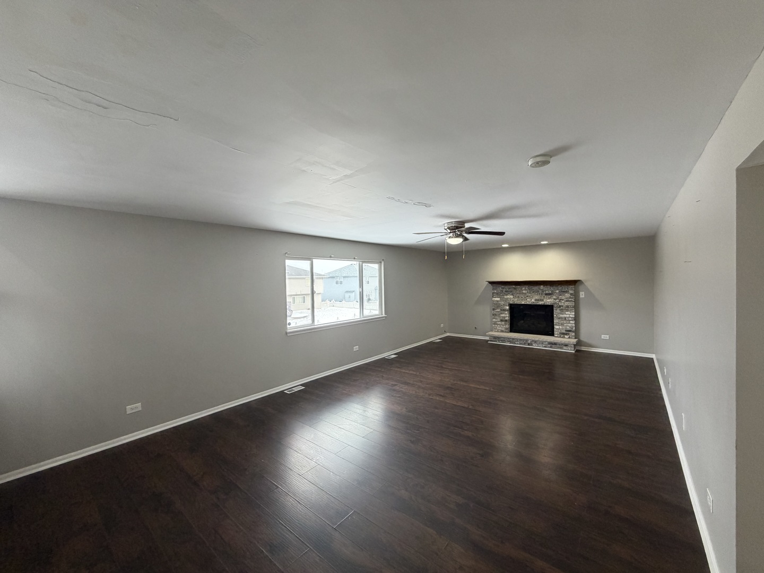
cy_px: 286
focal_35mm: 14
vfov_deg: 85.7
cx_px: 382
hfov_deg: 102.1
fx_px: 309
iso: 320
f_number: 2.2
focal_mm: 2.22
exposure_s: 1/120
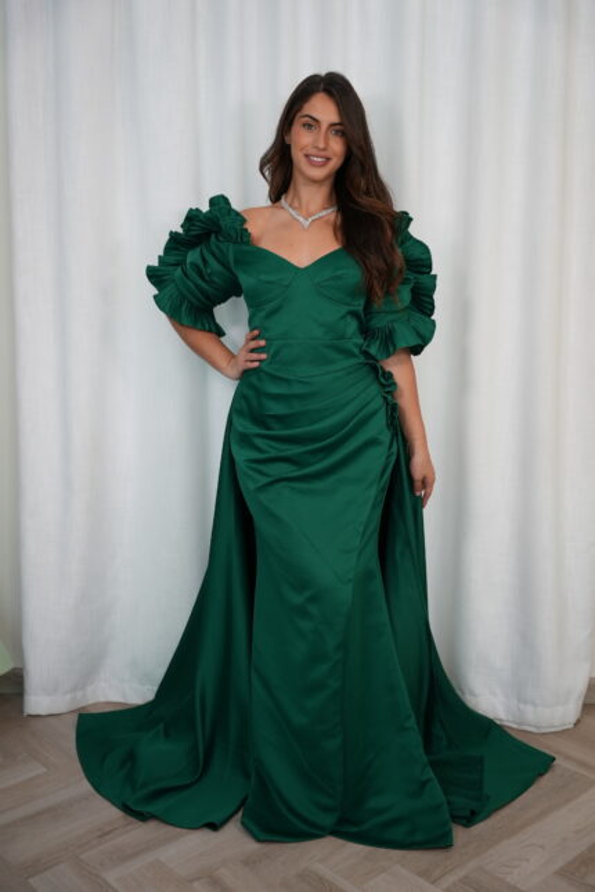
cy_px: 446
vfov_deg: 50.9
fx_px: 936
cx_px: 298
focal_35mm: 38
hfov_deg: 35.3
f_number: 2.8
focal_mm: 37.8
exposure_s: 1/250
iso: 500
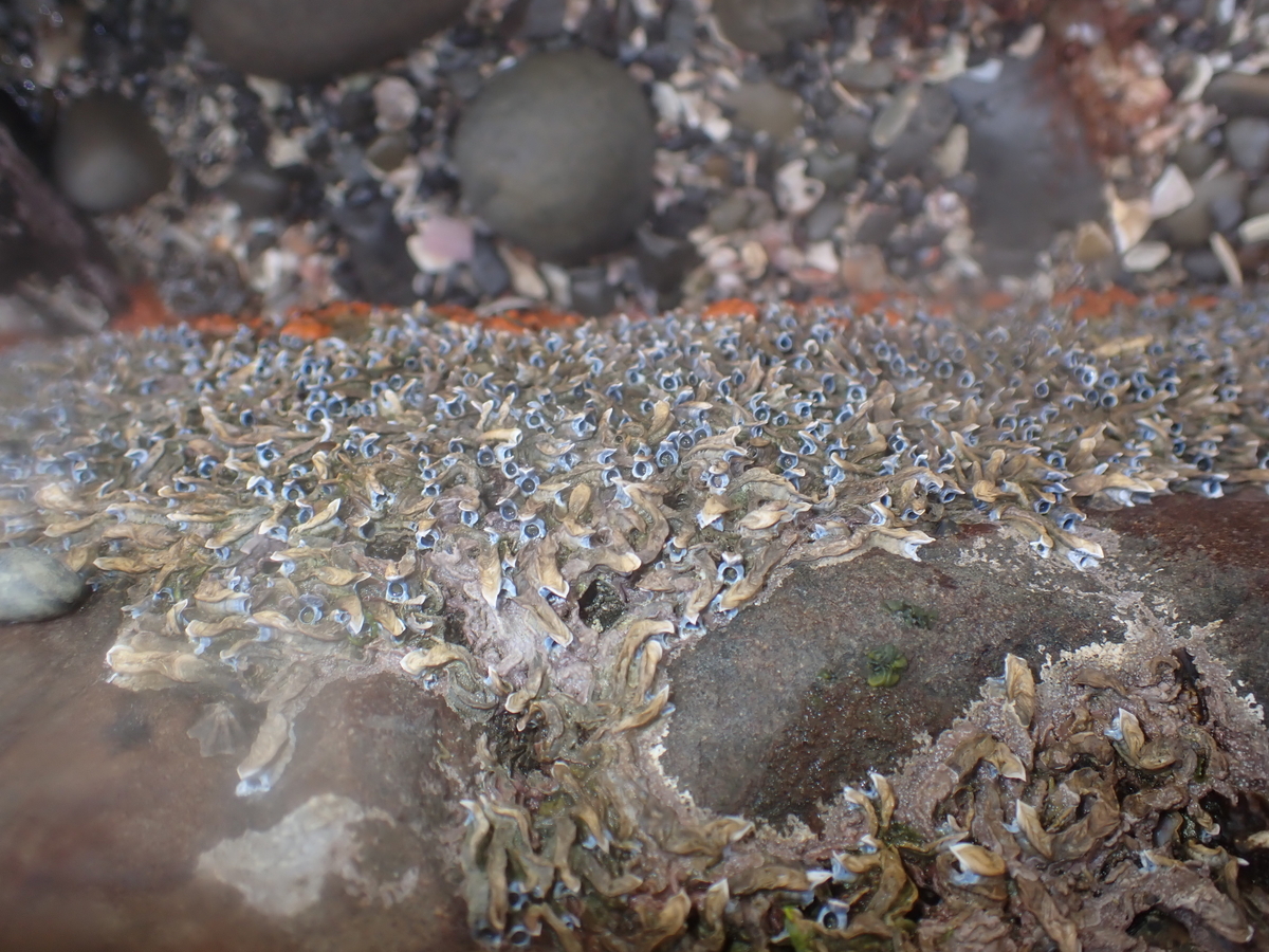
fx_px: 1100
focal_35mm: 30
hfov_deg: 60.0
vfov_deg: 46.8
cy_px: 476
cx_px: 634
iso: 100
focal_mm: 5.4
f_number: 6.3
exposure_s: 1/30
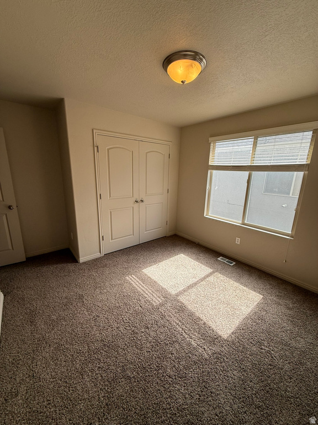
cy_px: 212
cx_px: 159
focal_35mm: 14
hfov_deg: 85.7
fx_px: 171
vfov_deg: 102.1
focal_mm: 2.22
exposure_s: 1/293
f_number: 2.2
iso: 50
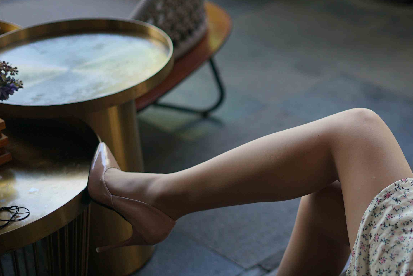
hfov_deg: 21.9
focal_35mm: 92
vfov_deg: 14.9
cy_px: 154
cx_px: 324
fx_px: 1056
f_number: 1.8
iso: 200
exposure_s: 1/500
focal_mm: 50
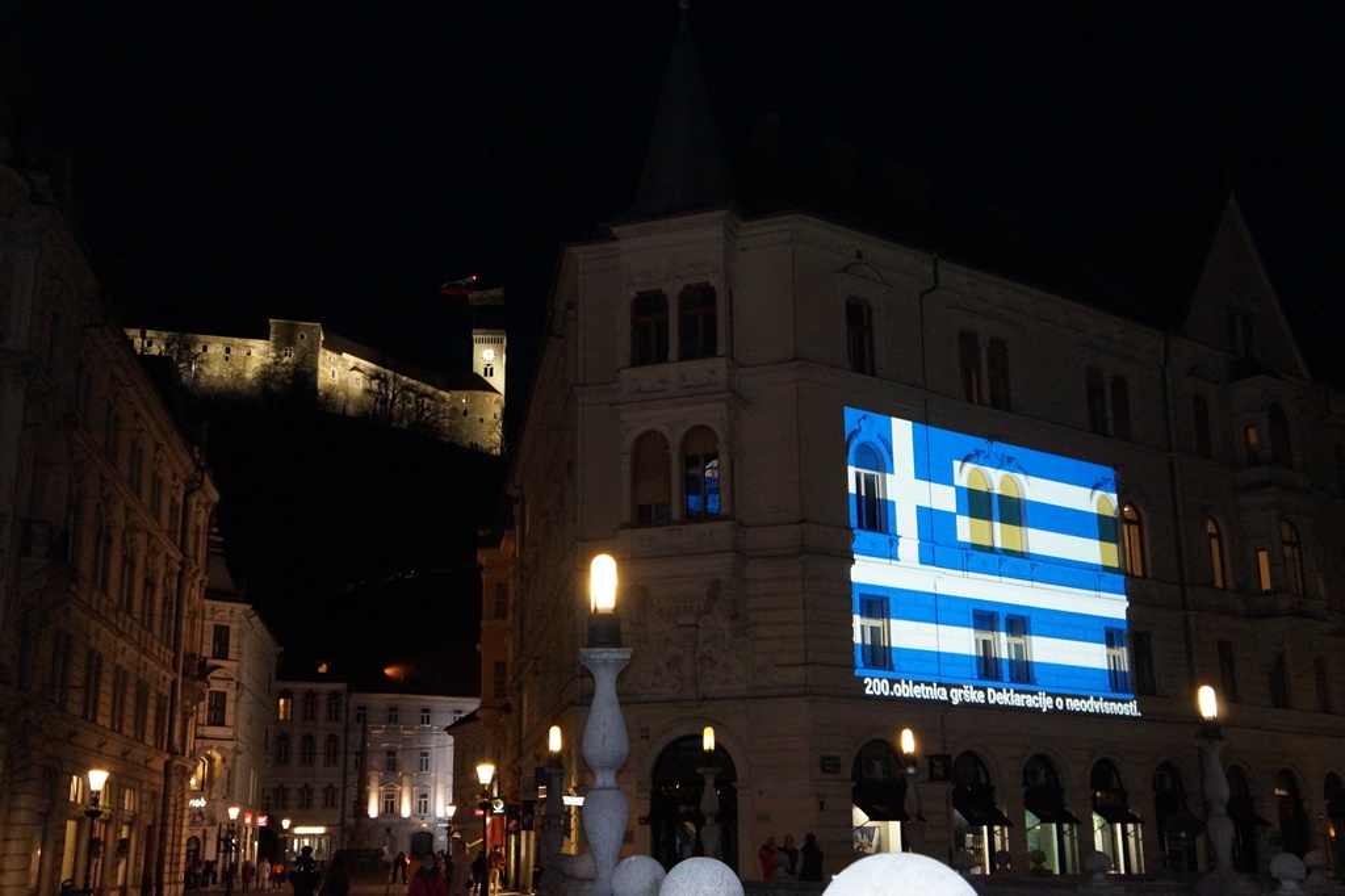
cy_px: 448
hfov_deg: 47.9
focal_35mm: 40
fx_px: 1513
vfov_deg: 33.0
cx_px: 672
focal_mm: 27
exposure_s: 1/60
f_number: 4
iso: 3200
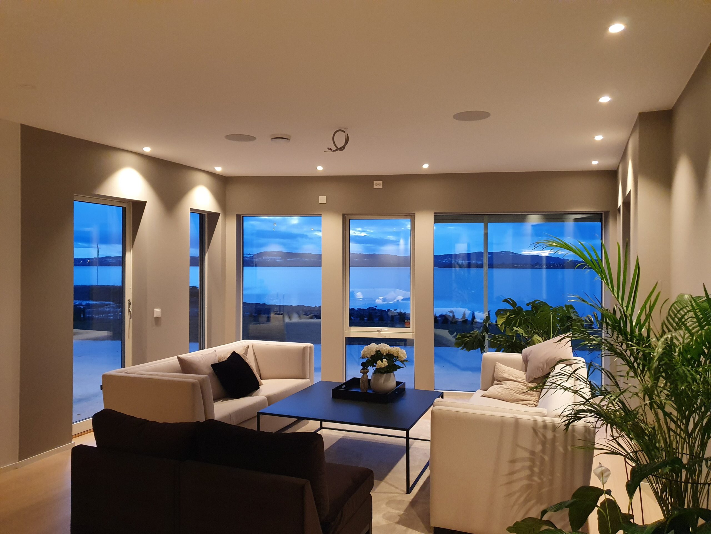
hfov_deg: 67.3
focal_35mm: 26
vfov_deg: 53.1
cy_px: 267
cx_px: 356
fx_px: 534
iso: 500
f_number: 1.5
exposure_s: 1/50
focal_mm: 4.32
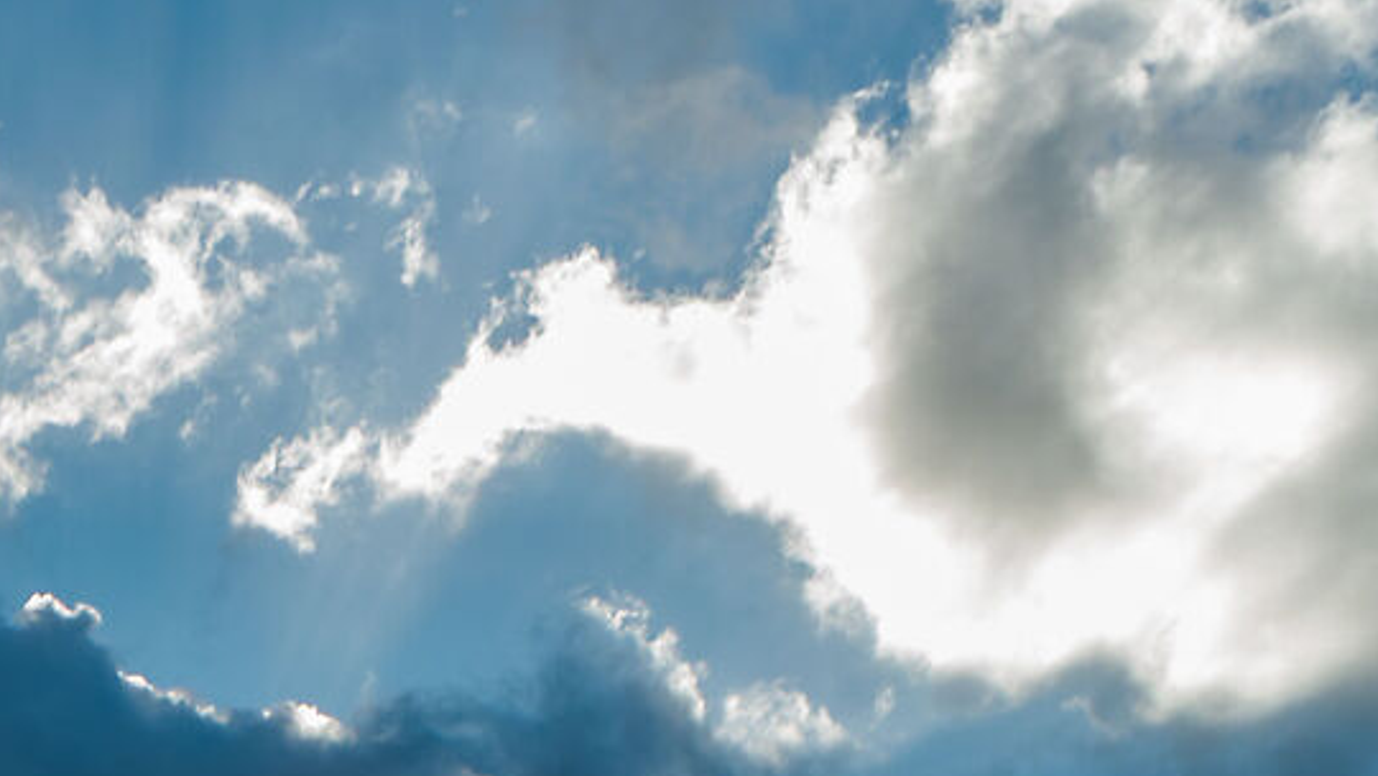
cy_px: 2036
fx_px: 3399
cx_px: -498
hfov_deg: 20.6
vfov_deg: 10.6
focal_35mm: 93
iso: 250
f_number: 8
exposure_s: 1/400
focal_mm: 20
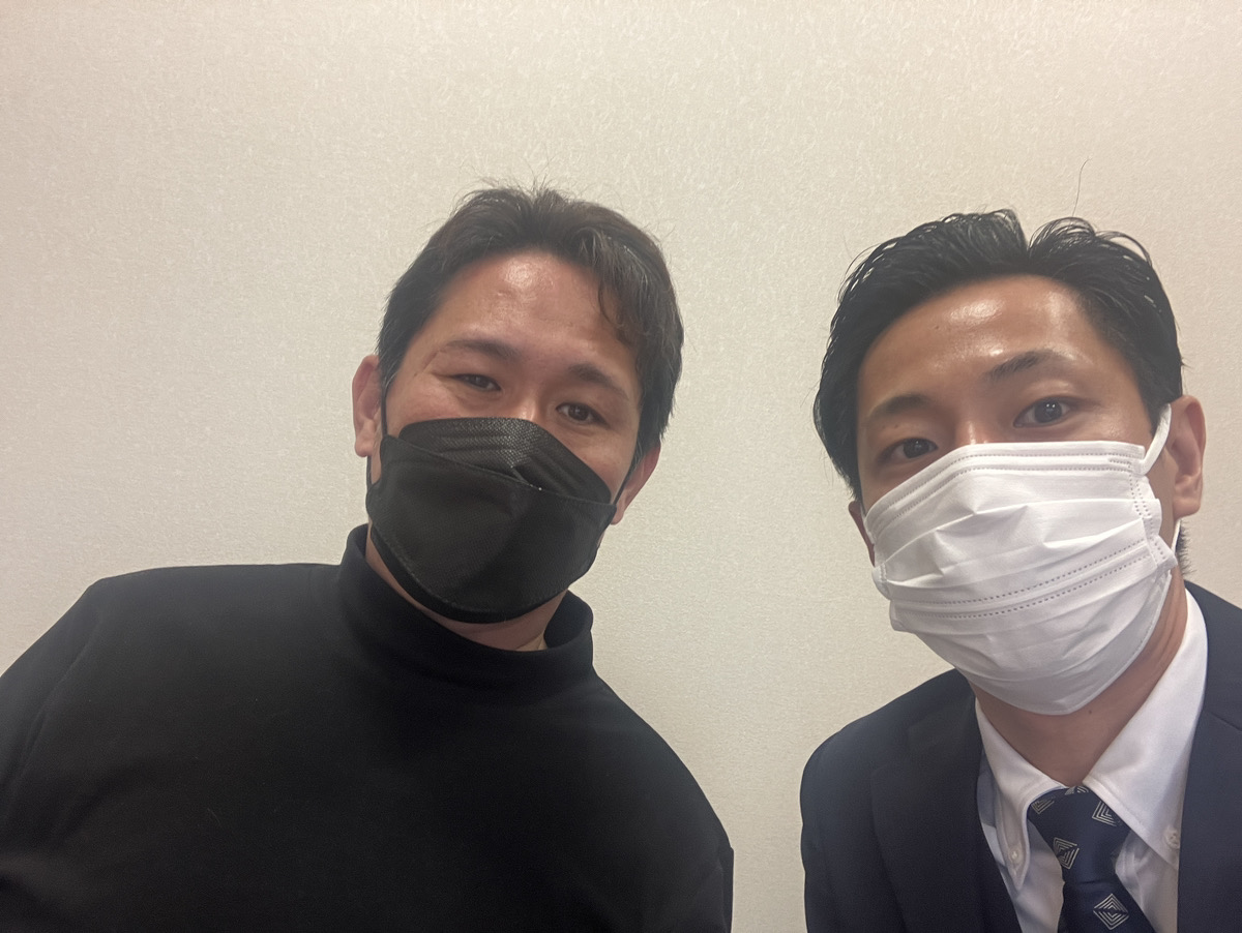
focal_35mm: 32
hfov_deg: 56.8
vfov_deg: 44.2
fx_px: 1149
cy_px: 466
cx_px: 621
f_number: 2.2
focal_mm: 2.87
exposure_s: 1/60
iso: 80
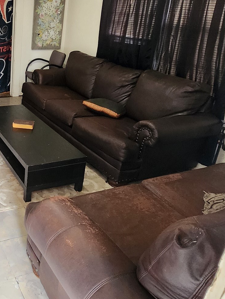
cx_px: 7
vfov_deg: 65.0
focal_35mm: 27
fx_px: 234
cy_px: 126
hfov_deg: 44.7
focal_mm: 1.7
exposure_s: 1/30
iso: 400
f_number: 2.2
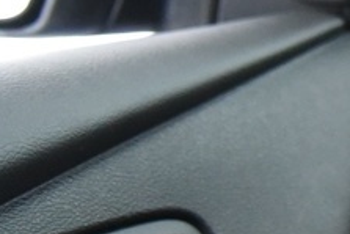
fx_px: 1907
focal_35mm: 196
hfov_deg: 8.4
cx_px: 1143
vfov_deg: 7.0
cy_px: 57
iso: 4000
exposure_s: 1/20
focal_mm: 27
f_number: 4
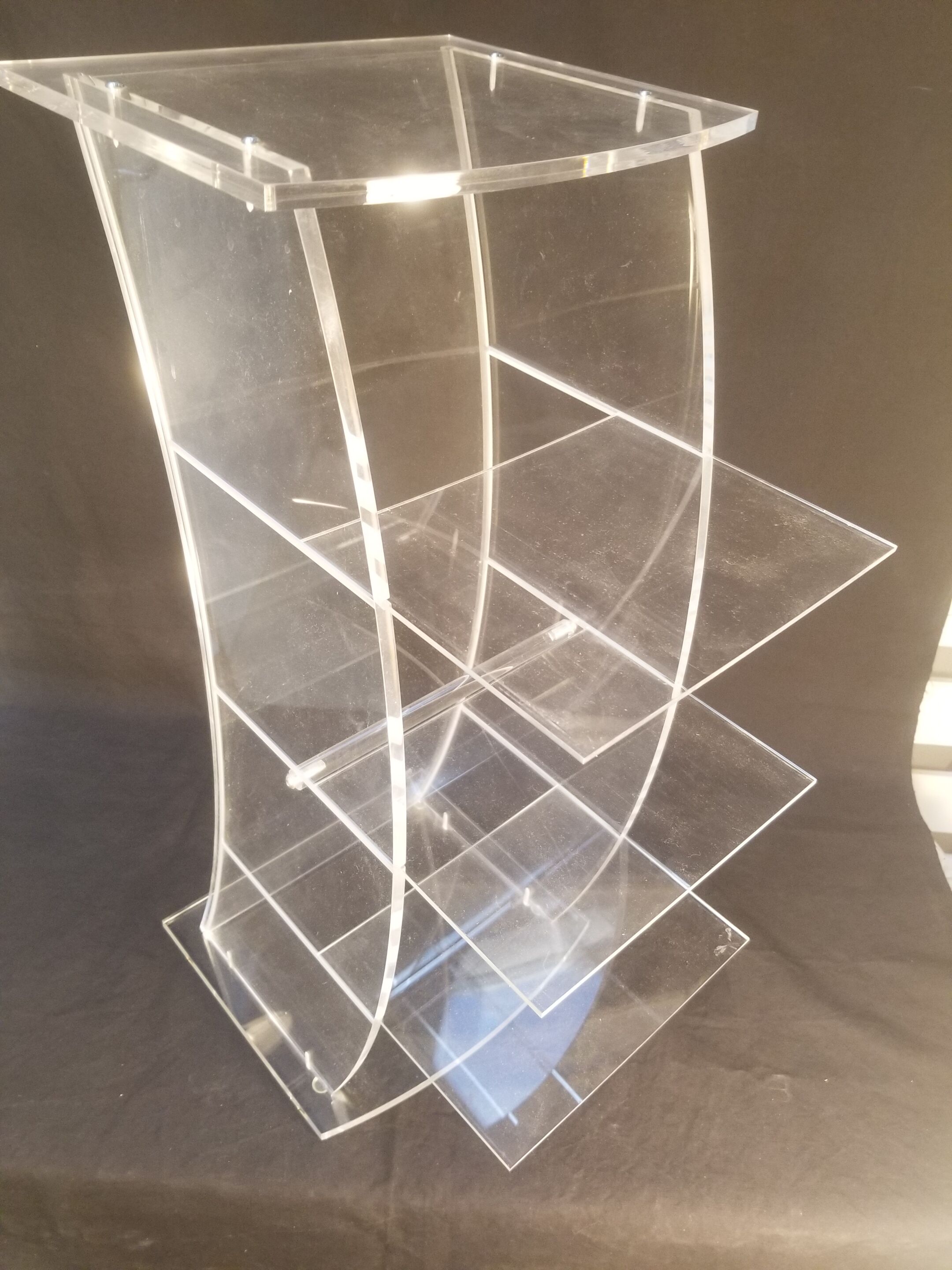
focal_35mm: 26
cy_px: 635
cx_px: 476
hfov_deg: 53.1
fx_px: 953
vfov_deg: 67.3
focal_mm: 4.25
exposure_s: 1/50
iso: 200
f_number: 1.7
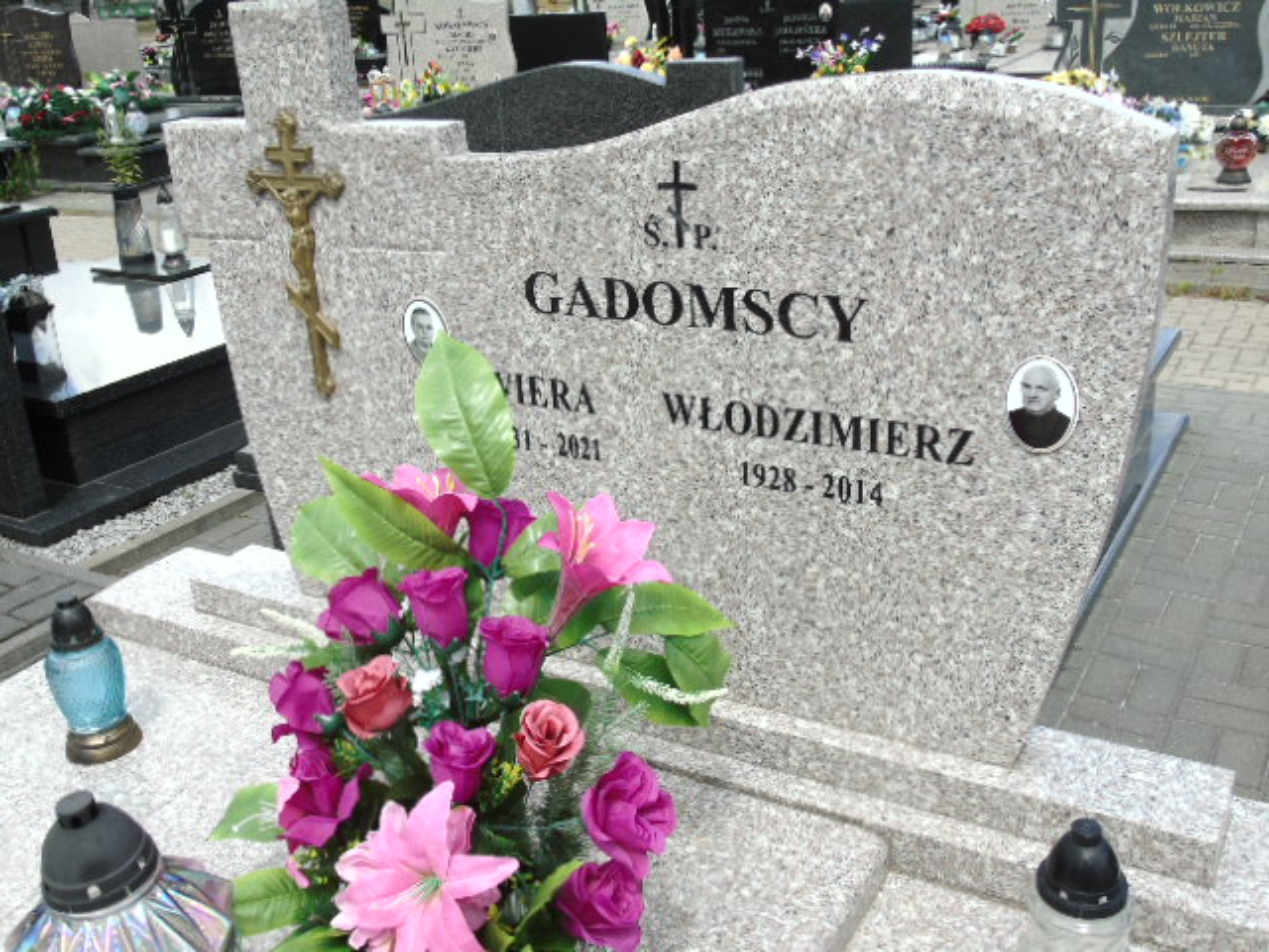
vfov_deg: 41.8
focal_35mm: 34
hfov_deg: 54.0
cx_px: 634
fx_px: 1246
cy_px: 476
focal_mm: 6.1
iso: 80
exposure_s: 1/500
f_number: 3.8
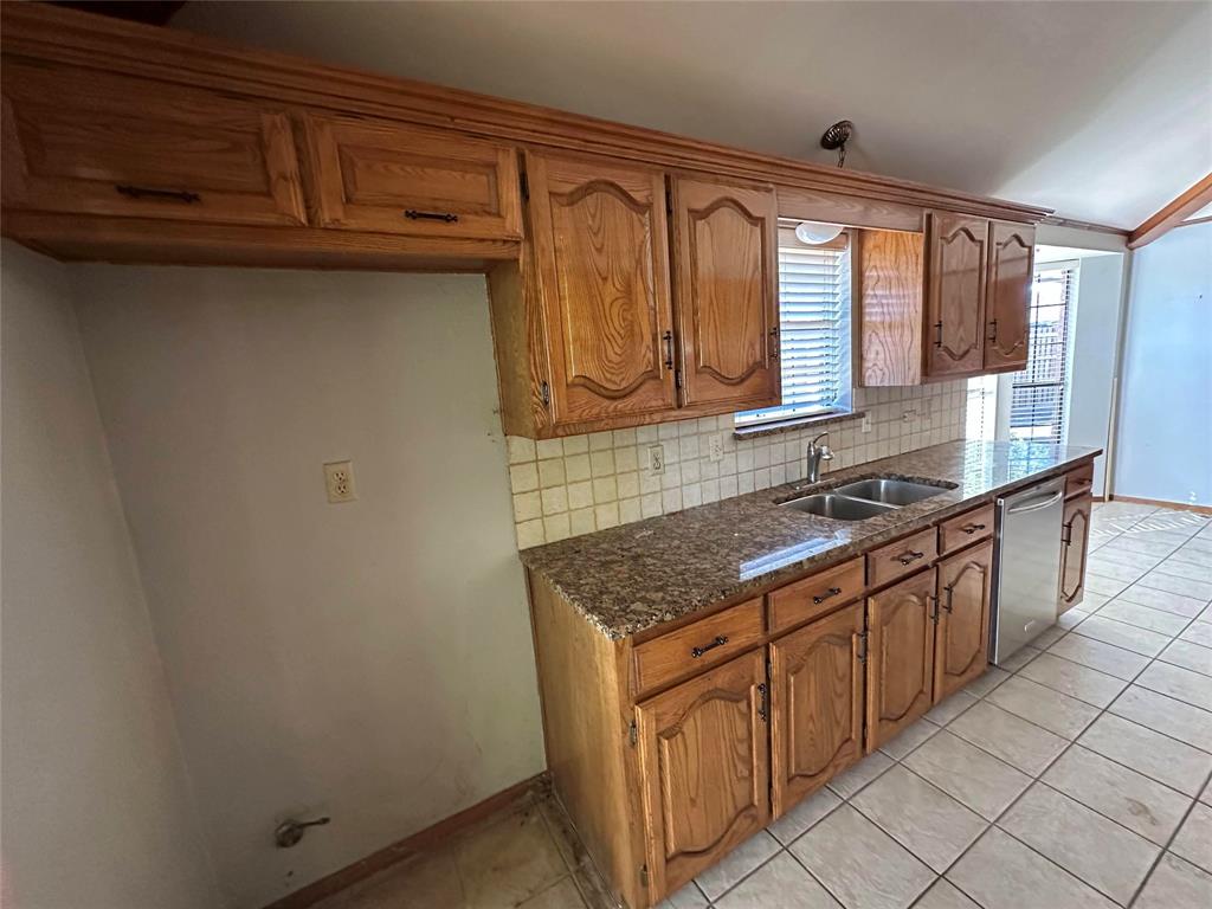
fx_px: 490
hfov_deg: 102.1
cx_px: 606
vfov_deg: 85.7
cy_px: 454
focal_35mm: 14
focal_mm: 2.22
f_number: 2.2
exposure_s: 1/60
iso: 1000
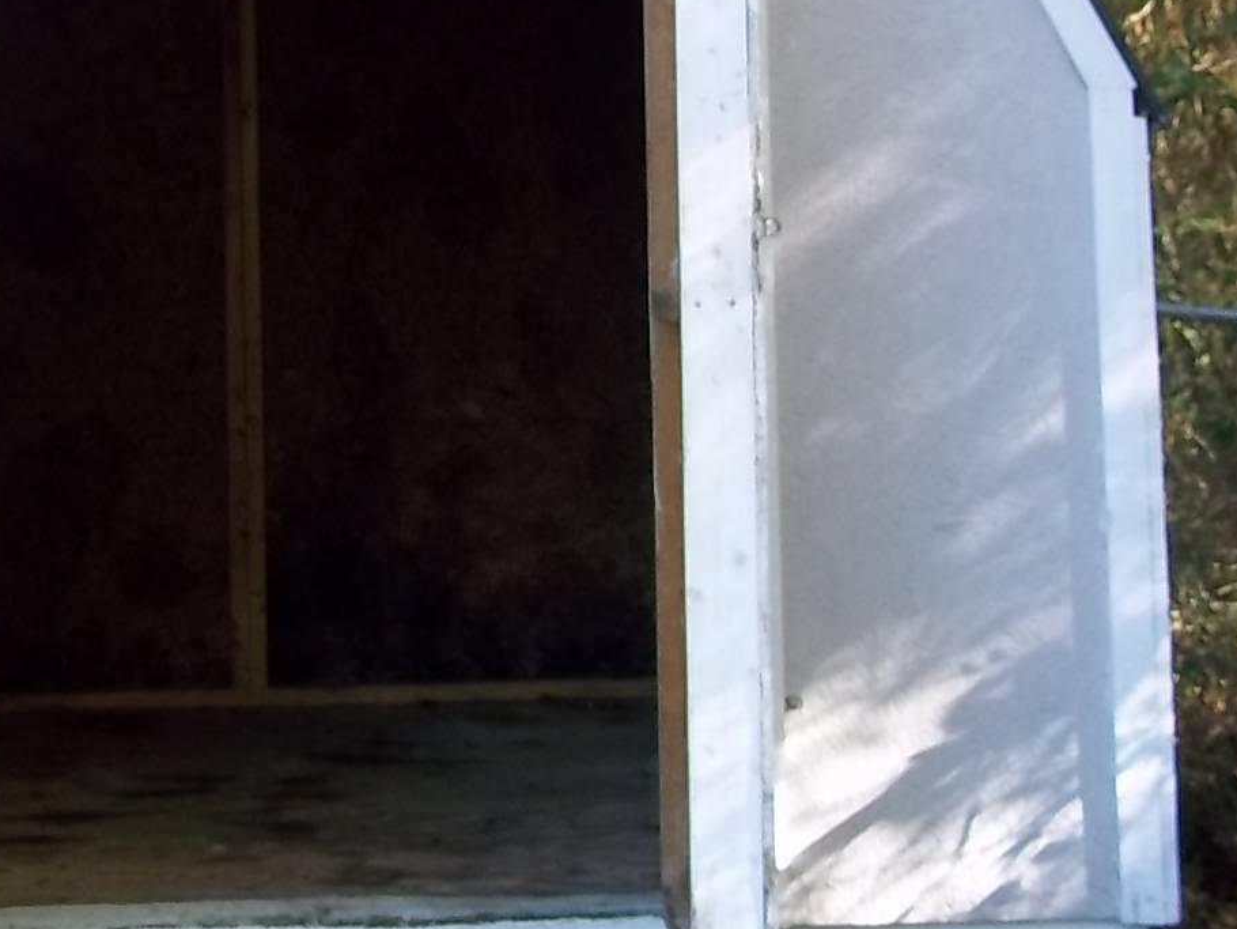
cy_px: 159
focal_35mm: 81
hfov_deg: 23.6
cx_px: 159
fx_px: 2895
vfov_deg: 18.0
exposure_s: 1/50
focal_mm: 6.5
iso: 80
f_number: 3.1
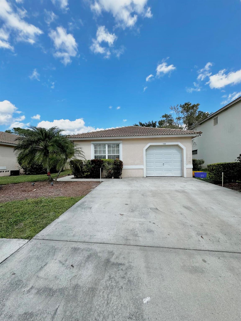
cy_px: 160
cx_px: 120
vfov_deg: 102.1
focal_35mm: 14
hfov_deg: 85.7
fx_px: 130
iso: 50
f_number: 2.2
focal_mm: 2.22
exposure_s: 1/2028
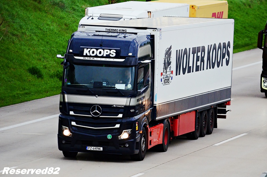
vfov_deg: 4.1
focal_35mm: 330
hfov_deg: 6.3
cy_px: 88
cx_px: 134
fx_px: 2443
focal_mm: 220
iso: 1600
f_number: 6.3
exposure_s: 1/500
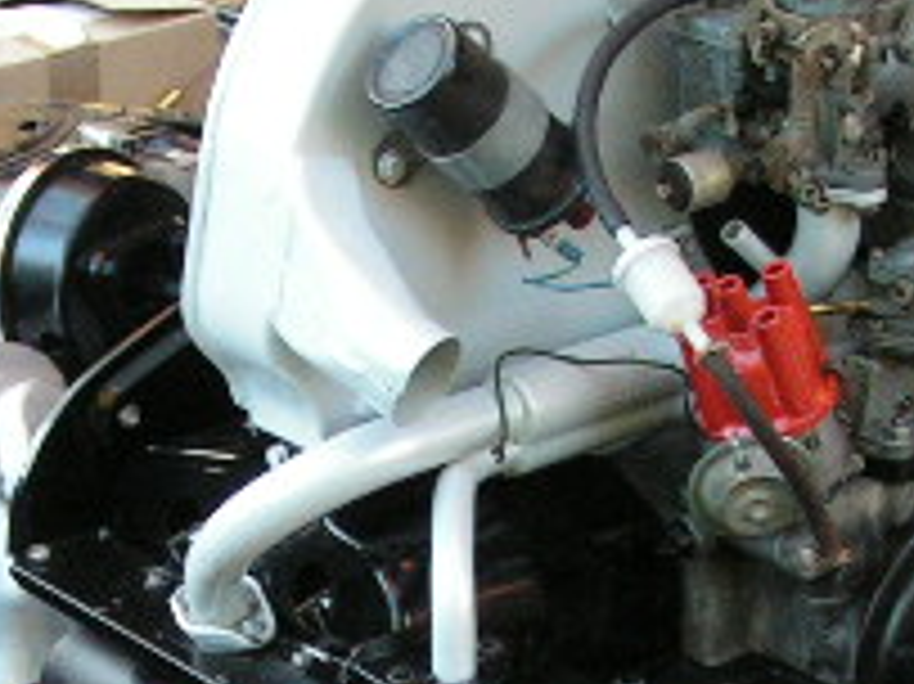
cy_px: 644
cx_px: 405
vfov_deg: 10.0
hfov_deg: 13.3
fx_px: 3905
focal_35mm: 148
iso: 160
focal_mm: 7.8
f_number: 2.8
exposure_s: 1/50
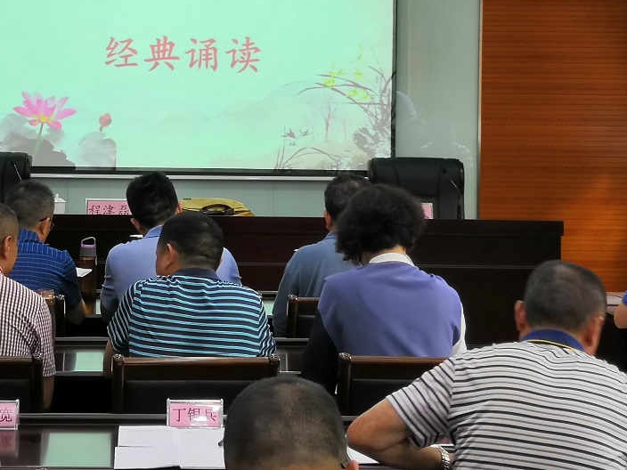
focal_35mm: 92
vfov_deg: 15.9
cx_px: 207
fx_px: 1666
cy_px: 70
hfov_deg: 21.2
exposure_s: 1/50
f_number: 1.8
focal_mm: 3.95
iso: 100
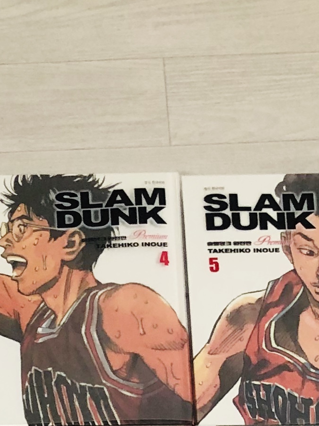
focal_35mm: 125
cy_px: 920
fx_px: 1536
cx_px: -147
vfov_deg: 13.1
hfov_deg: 11.4
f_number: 1.8
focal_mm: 4
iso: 40
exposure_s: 1/24
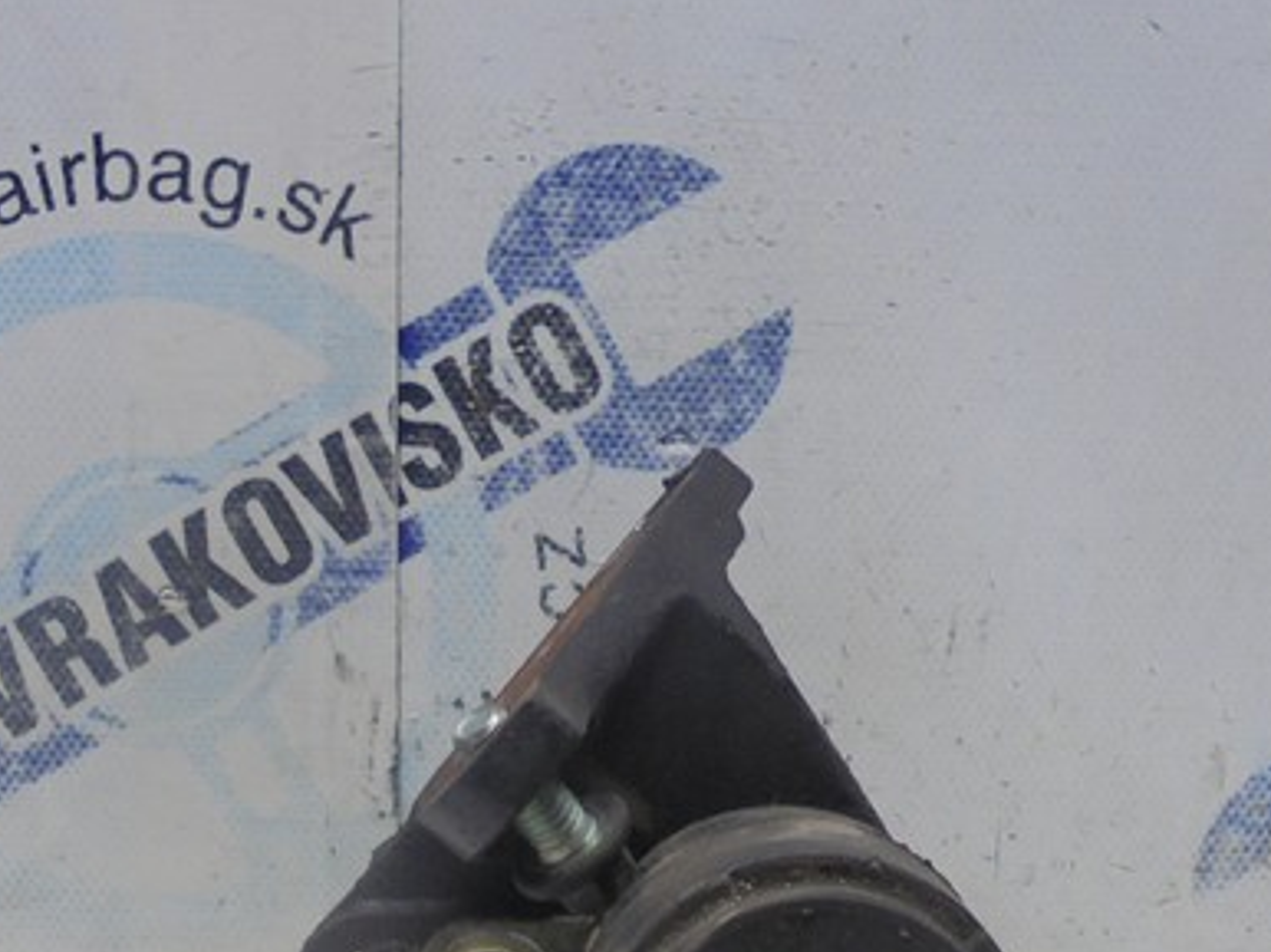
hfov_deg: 28.2
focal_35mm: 69
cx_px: 636
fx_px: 2532
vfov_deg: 20.1
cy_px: 1120
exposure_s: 1/40
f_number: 3.5
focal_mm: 4.6
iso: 100
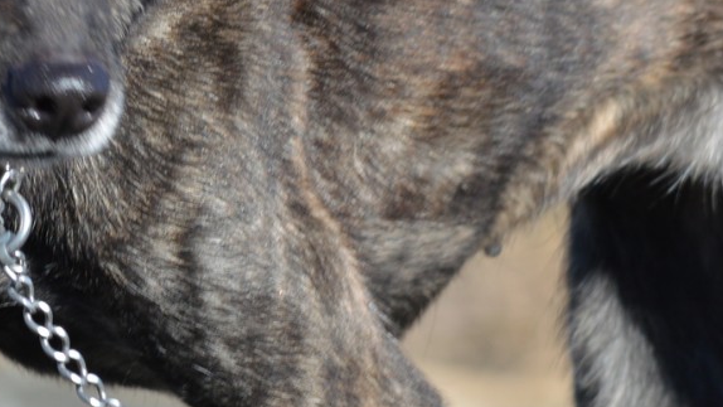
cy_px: 60
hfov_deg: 3.0
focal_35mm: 722
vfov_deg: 1.7
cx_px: 324
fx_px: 13852
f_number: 8
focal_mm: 165
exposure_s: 1/250
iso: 160
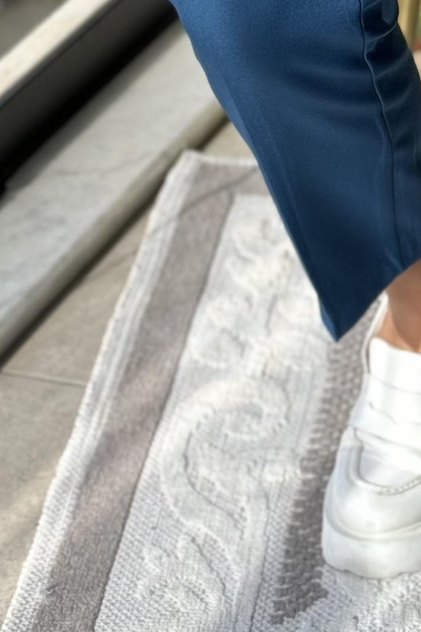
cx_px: 571
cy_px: -28
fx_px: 3333
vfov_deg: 10.7
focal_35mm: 190
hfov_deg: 7.1
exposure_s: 1/420
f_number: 1.78
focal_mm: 6.86
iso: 64
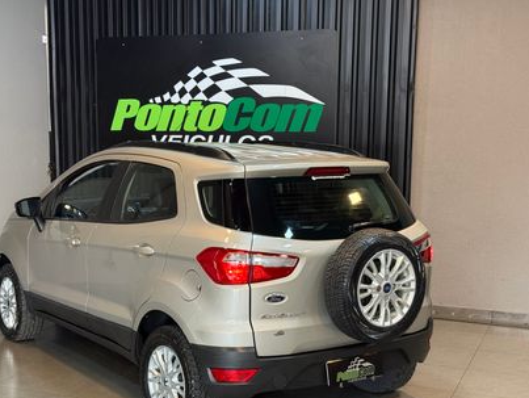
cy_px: 230
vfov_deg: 26.1
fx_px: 857
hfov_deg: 34.3
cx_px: 238
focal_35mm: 56
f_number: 1.78
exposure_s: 1/60
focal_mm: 6.76
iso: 250
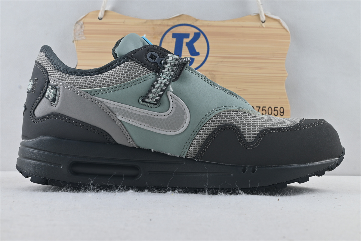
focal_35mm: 47
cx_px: 180
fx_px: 474
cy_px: 120
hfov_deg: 41.7
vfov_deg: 28.5
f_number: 10
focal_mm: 31.5
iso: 100
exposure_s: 1/15
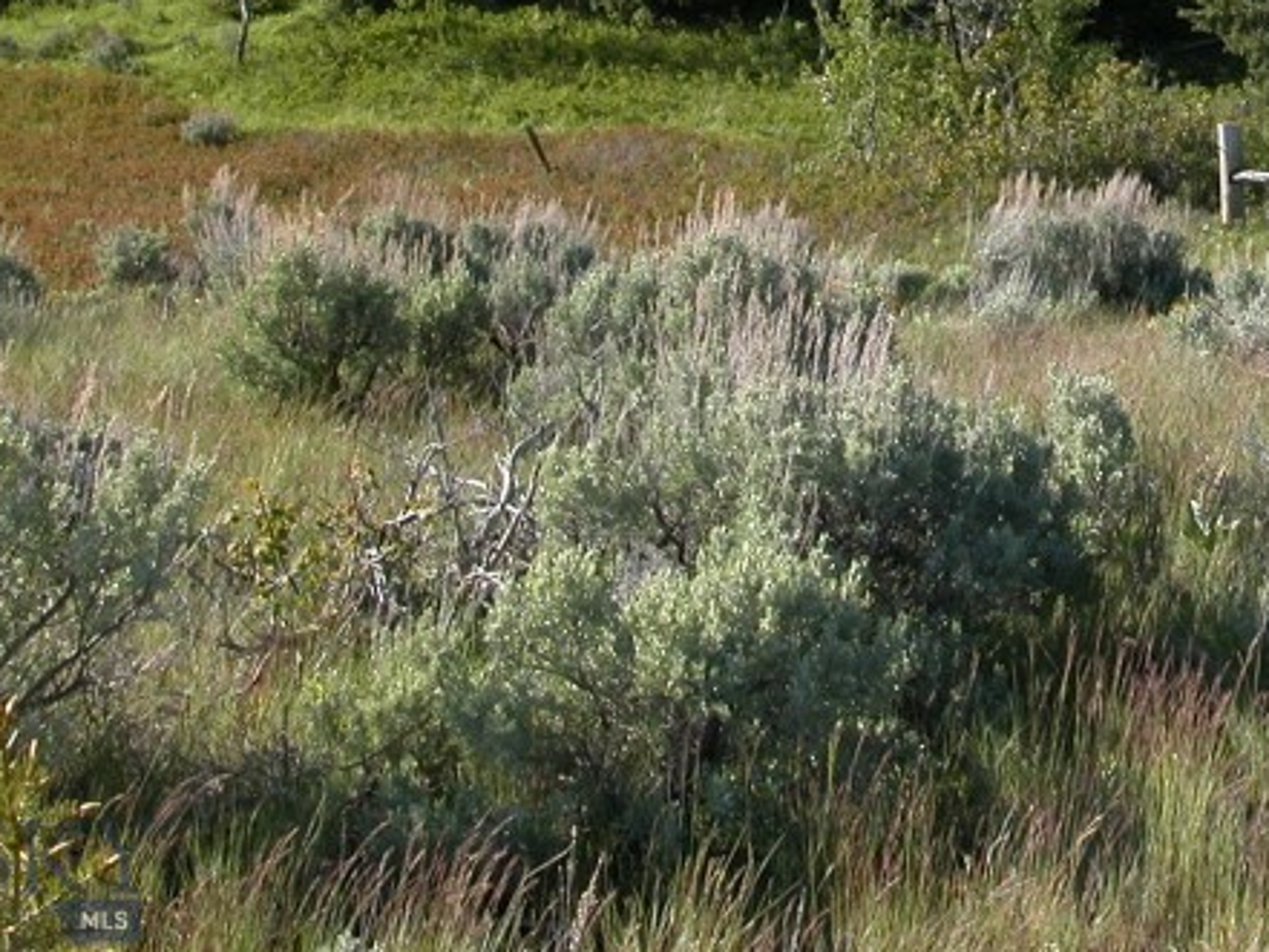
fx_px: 2897
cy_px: -124
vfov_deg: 17.9
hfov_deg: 24.2
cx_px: 1073
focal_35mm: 79
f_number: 5.6
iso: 100
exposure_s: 1/197
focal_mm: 8.9
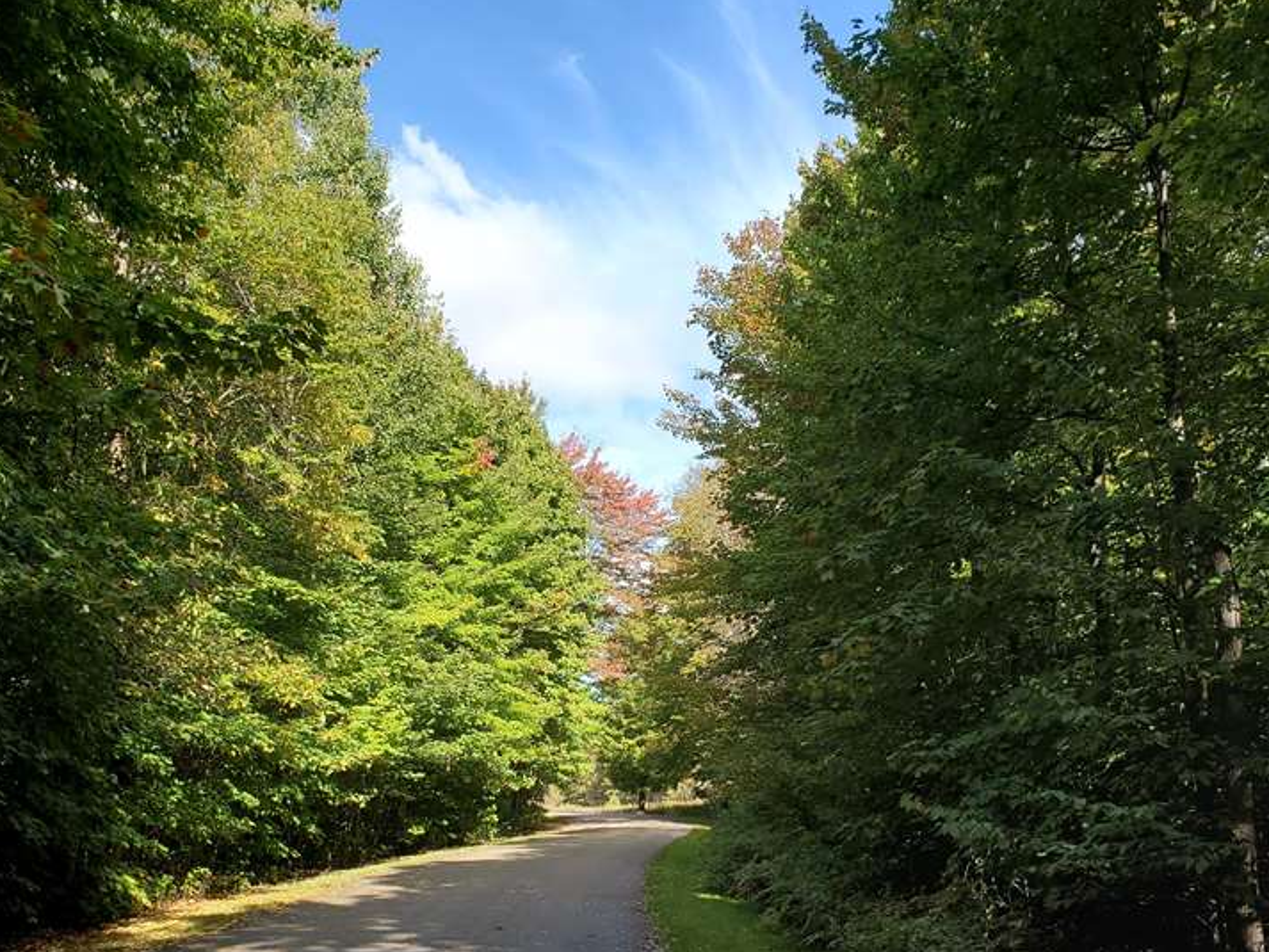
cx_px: 630
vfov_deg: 40.1
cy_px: 646
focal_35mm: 35
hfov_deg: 52.6
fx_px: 1283
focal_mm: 4.3
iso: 50
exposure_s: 1/574
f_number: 2.4
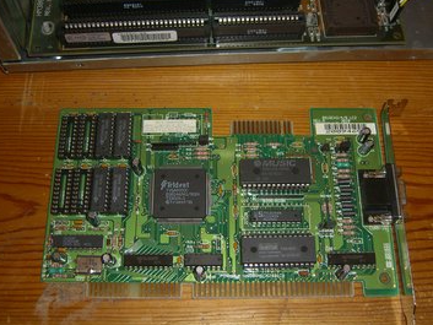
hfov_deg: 43.8
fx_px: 538
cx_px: 210
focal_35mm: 43
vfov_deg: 33.6
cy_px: 152
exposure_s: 1/60
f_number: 2.8
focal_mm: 7.9
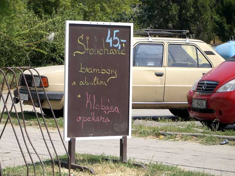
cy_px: 86
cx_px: 109
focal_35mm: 130
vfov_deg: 11.4
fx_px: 882
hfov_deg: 15.2
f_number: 5.4
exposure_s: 1/320
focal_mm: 18.9
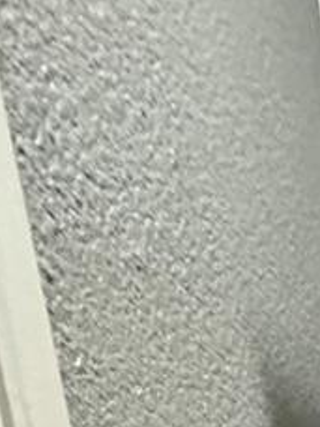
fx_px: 1134
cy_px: 1088
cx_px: 836
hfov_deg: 11.9
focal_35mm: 92
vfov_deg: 13.6
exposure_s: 1/60
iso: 1250
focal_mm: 2.22
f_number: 2.2
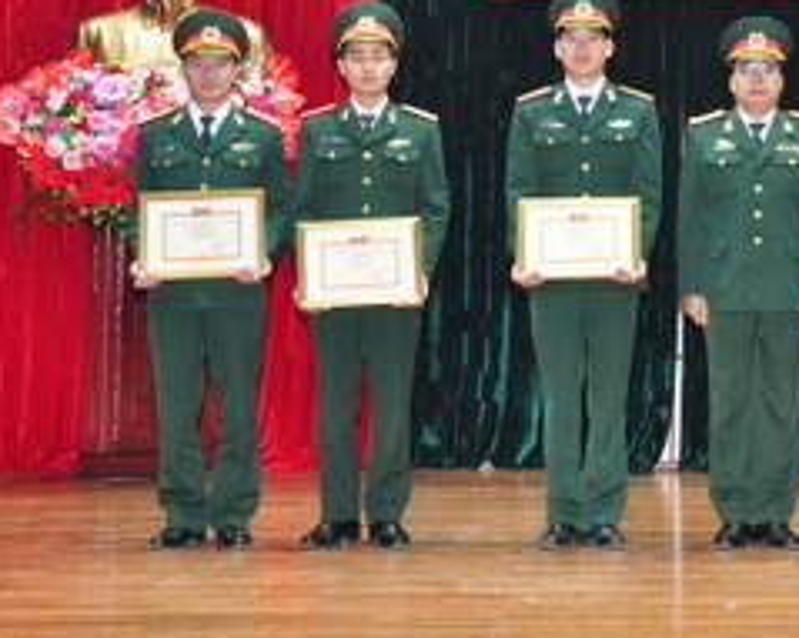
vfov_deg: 16.2
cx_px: 662
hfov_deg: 20.1
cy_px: 117
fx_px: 2222
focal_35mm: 94
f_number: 5.6
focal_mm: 32
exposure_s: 1/60
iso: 800
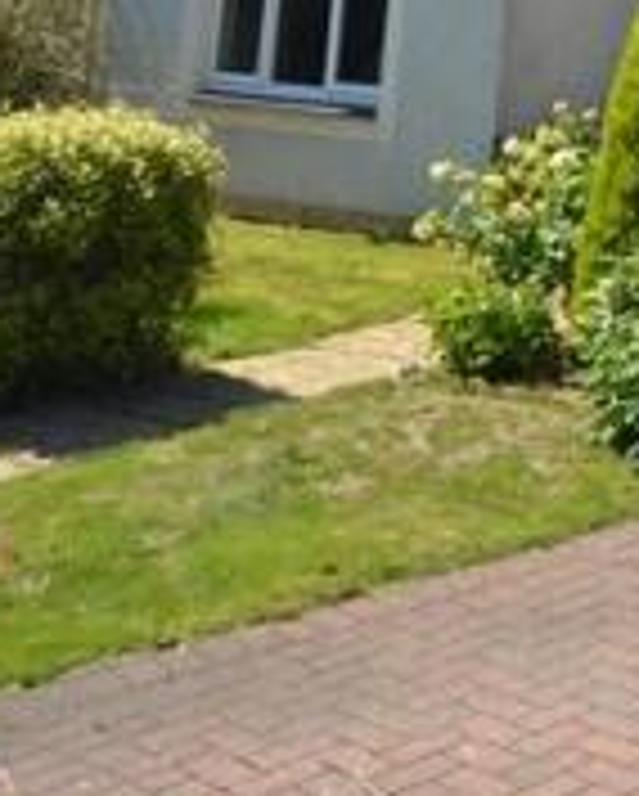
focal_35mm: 68
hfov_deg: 19.4
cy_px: -173
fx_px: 1599
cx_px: 986
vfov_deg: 25.1
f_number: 7.1
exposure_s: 1/200
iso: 100
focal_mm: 13
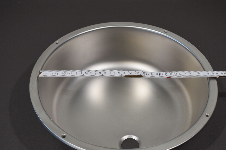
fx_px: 292
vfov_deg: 28.9
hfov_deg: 42.3
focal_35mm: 47
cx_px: 116
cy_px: 84
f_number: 5.6
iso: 360
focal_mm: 27
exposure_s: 1/125
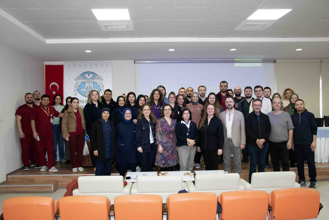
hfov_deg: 59.5
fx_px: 288
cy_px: 110
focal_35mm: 32
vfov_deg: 41.7
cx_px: 164
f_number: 3.8
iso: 900
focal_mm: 21
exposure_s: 1/60
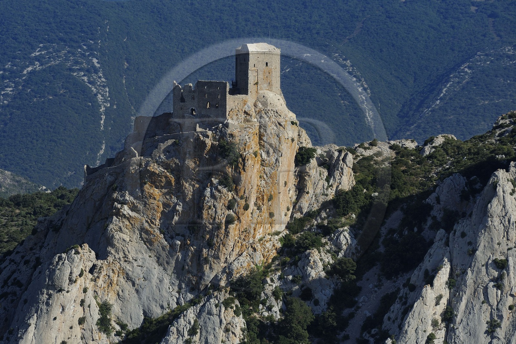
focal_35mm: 200
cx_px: 258
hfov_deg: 10.3
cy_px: 172
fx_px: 2866
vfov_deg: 6.9
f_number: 8
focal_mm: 200
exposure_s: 1/1250
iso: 400
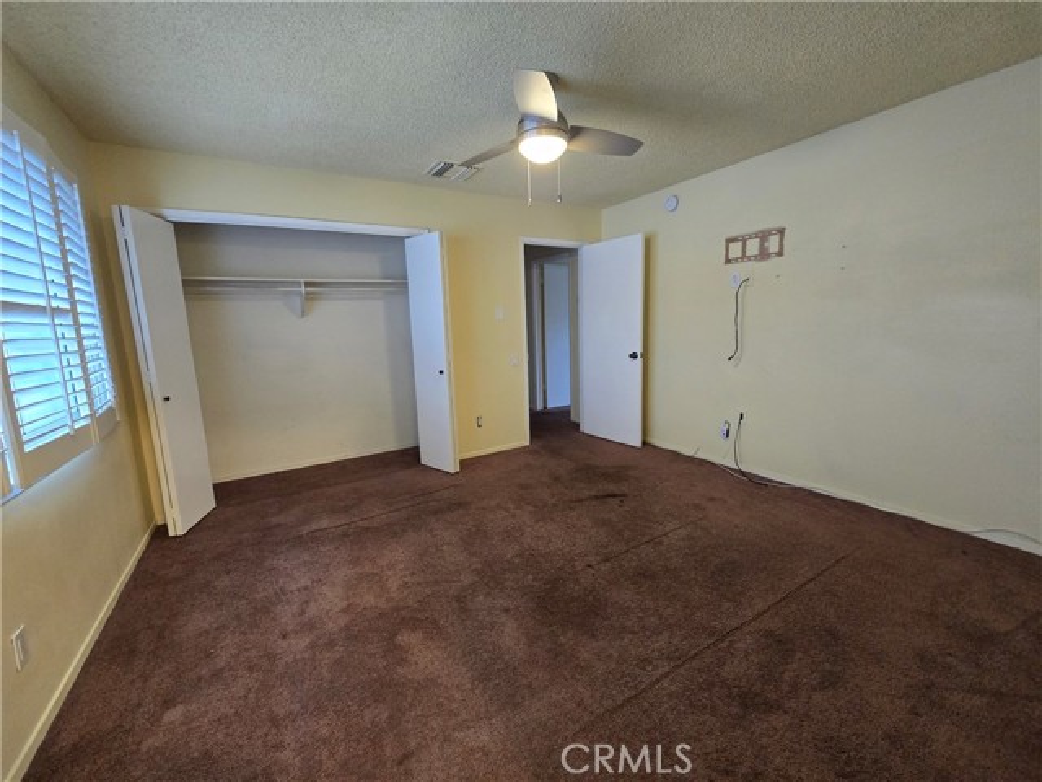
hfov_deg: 106.2
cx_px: 521
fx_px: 391
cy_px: 391
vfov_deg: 89.9
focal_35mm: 13
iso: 400
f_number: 2.2
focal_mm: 2.2
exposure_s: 1/60
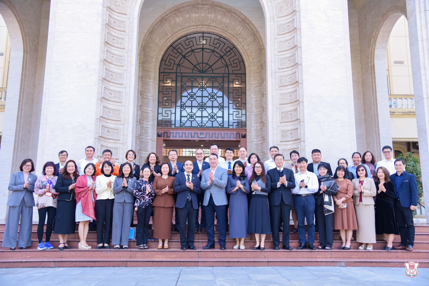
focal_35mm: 31
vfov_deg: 42.4
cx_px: 214
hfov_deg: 60.3
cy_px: 143
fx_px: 370
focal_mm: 31
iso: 100
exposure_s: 1/80
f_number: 4
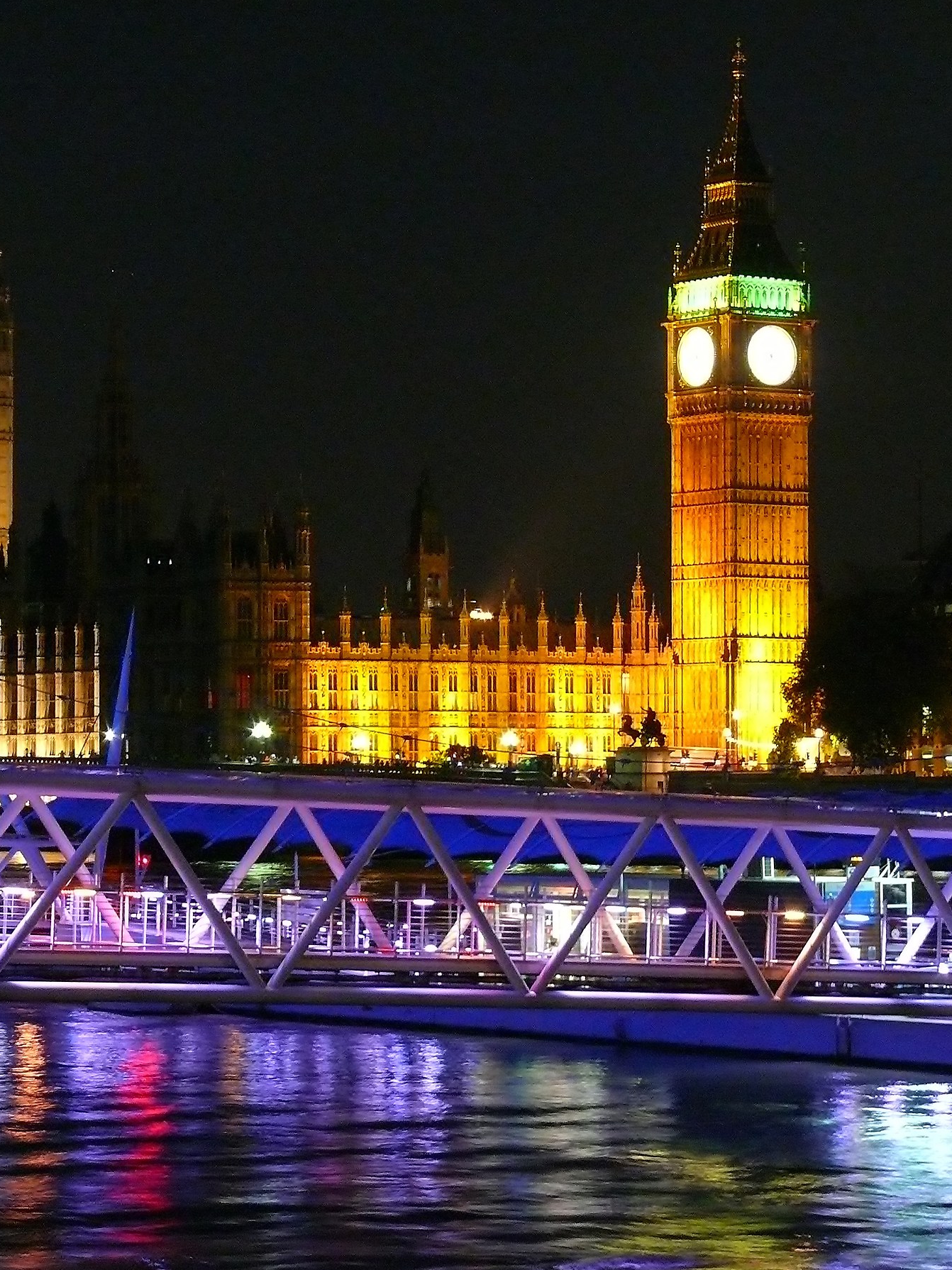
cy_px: 636
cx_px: 516
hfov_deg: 12.6
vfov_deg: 16.7
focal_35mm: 118
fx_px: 4328
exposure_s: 1
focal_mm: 18.6
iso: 400
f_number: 3.6
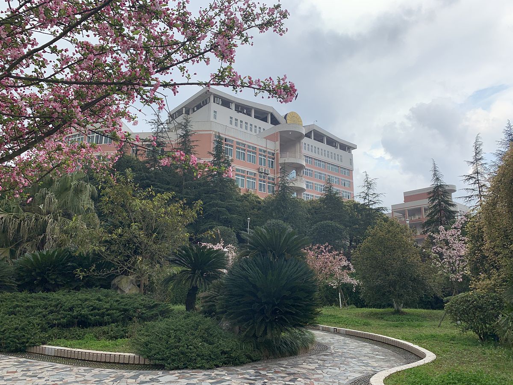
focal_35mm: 26
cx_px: 256
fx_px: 385
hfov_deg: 67.3
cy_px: 192
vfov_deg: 53.1
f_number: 1.8
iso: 25
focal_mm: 4.25
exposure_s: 1/561
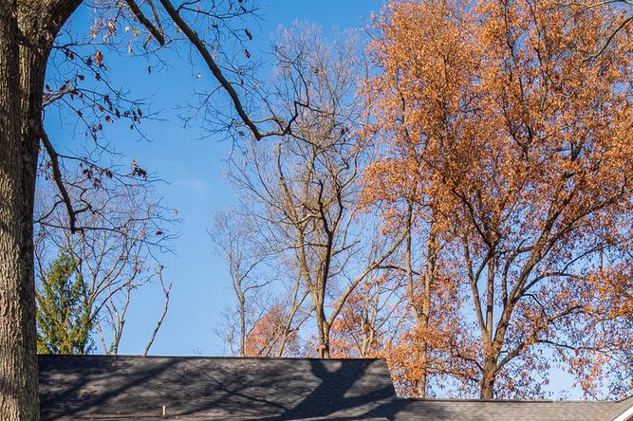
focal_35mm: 41
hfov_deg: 47.4
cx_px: 336
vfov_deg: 31.2
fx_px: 721
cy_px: 371
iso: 320
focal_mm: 19
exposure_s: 1/125
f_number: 16
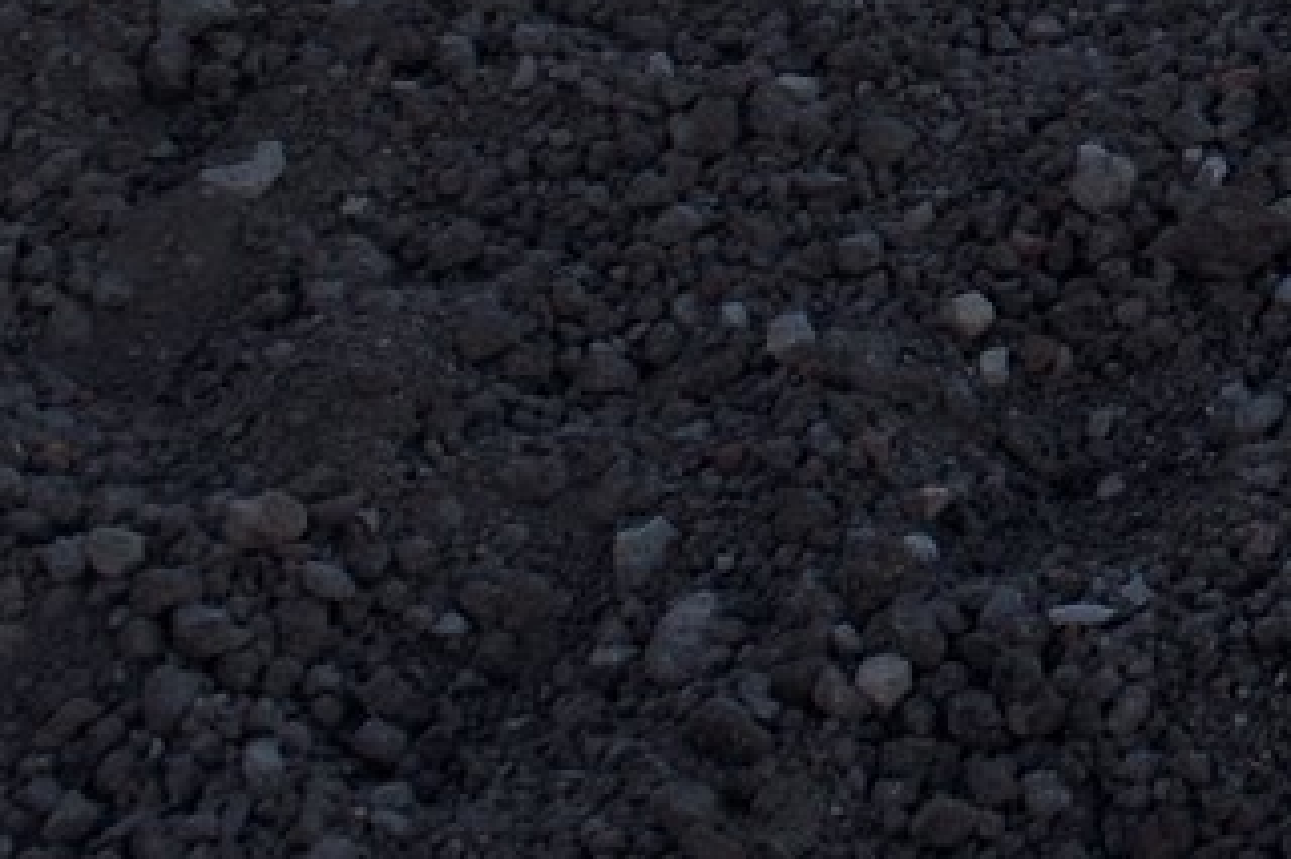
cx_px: 2743
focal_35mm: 120
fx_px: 4301
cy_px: -770
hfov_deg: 13.9
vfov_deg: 10.6
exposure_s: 1/160
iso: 200
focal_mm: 24
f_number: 11
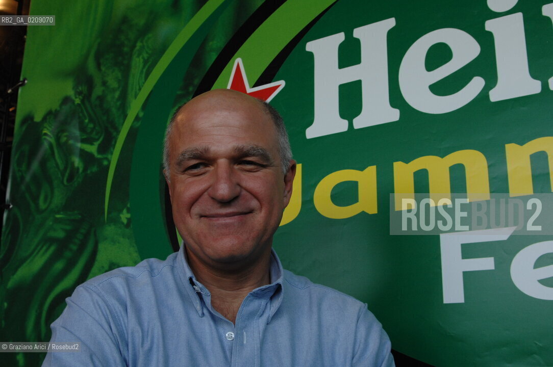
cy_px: 184
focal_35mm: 40
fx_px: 621
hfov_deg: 48.0
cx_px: 276
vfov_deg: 32.9
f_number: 6.3
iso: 400
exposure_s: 1/80
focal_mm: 27
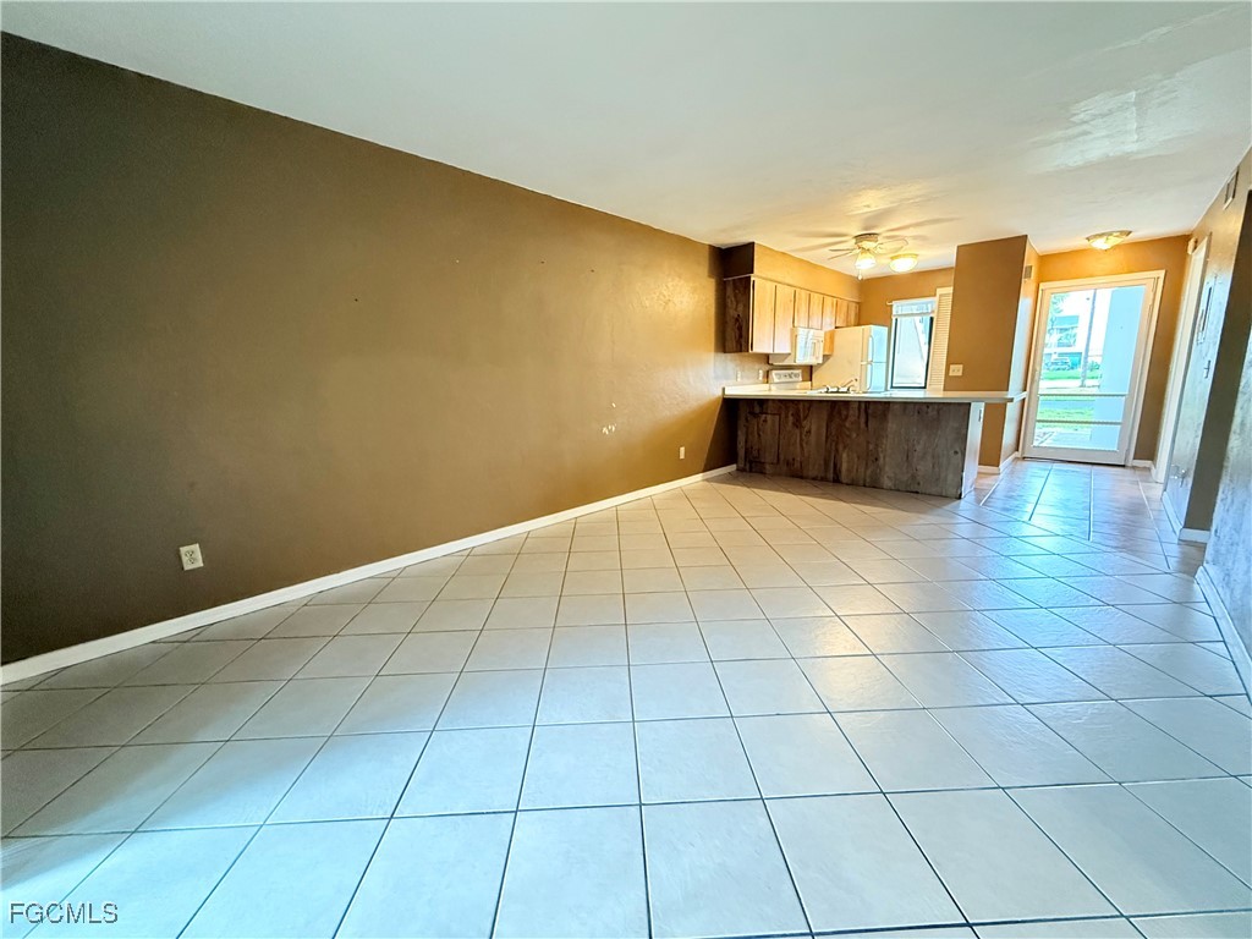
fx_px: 506
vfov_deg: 85.7
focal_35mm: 14
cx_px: 626
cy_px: 470
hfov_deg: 102.1
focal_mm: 2.22
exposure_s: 1/60
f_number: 2.2
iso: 640
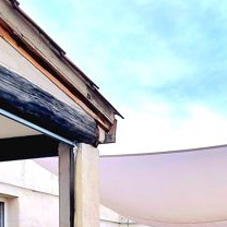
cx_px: 182
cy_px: 267
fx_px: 289
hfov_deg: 41.0
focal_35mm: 39
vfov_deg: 34.8
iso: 50
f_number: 2.2
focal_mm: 2.2
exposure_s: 1/1429
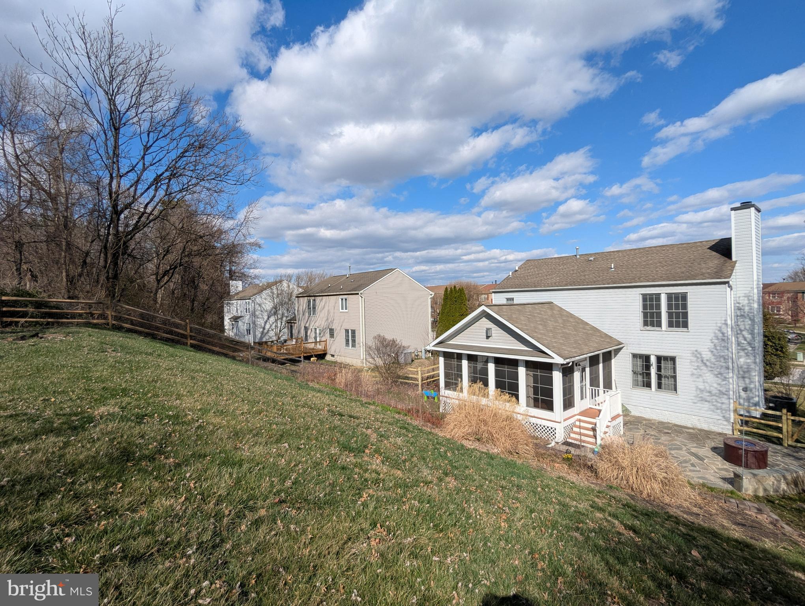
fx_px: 373
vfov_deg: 78.2
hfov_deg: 94.4
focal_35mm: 16
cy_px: 303
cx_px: 402
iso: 49
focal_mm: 2.35
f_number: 2.2
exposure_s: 1/2268
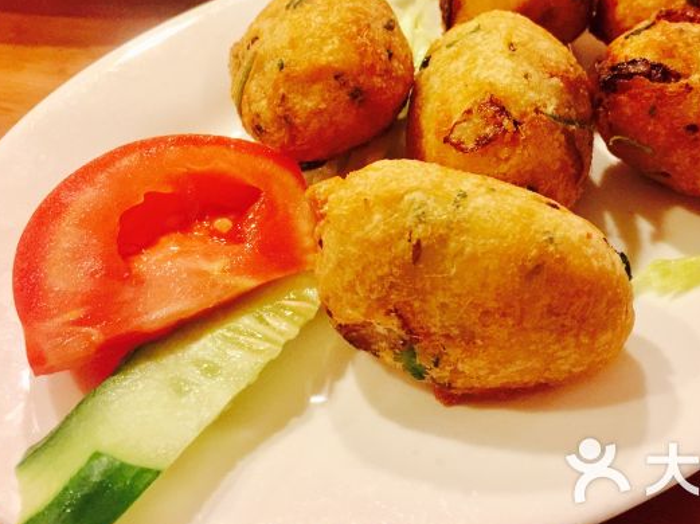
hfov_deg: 47.5
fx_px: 788
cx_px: 433
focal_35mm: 39
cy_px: 187
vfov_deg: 36.5
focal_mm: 4.15
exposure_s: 1/8
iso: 160
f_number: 2.2
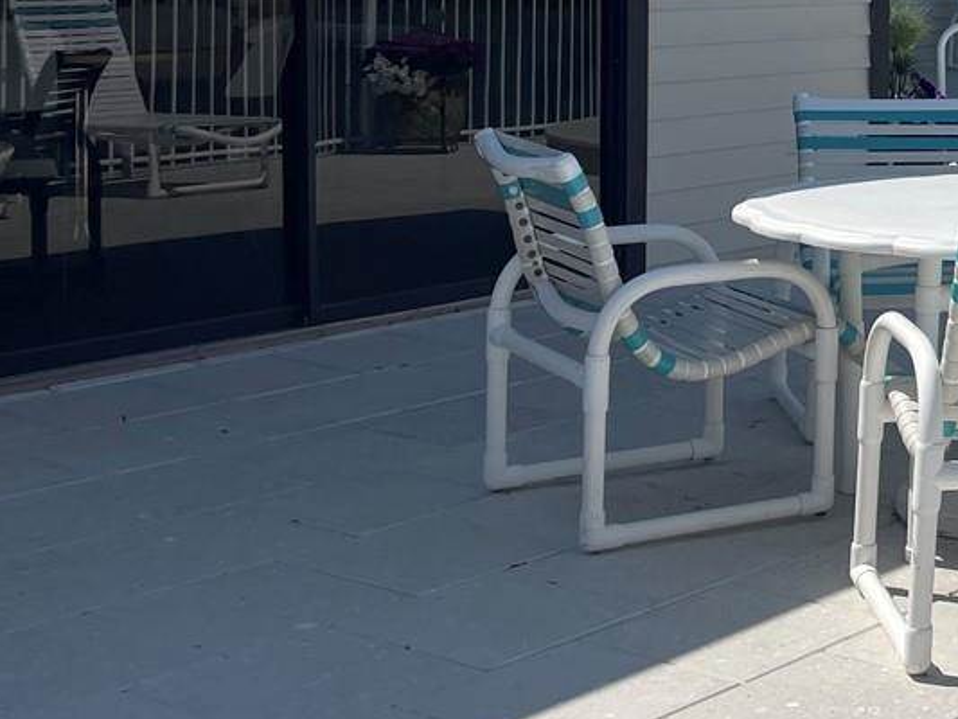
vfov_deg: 18.5
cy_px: 29
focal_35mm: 78
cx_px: 1308
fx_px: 2159
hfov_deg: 22.0
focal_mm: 4.2
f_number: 1.6
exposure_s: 1/7813
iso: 32
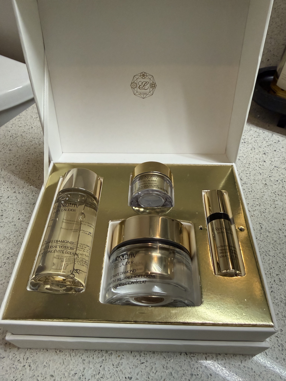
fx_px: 264
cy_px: 190
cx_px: 143
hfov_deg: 56.8
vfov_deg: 71.6
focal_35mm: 24
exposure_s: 1/120
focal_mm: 2.22
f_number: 2.2
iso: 400
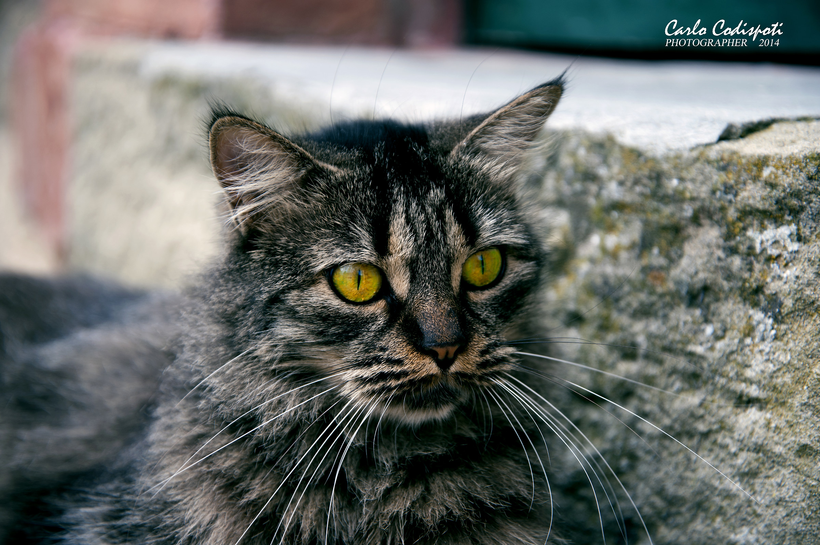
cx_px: 410
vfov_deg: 16.0
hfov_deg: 23.9
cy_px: 272
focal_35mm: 85
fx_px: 1934
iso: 250
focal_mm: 85
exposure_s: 1/320
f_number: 4.5
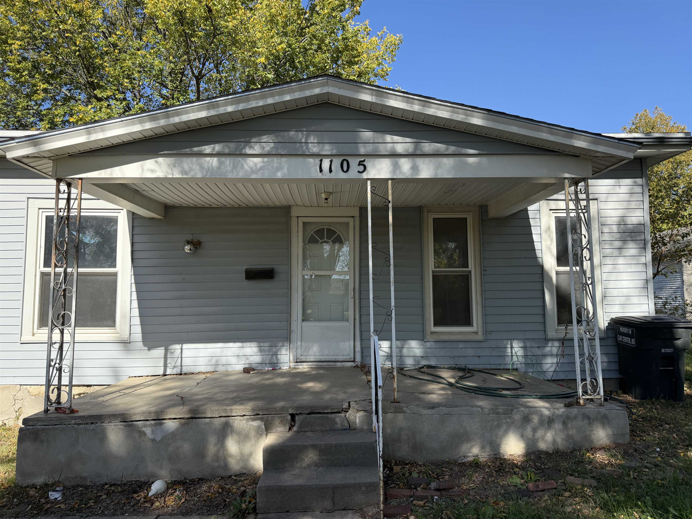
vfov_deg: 56.8
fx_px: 480
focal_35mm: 24
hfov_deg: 71.6
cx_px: 346
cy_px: 260
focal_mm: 6.76
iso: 100
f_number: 1.78
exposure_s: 1/2703
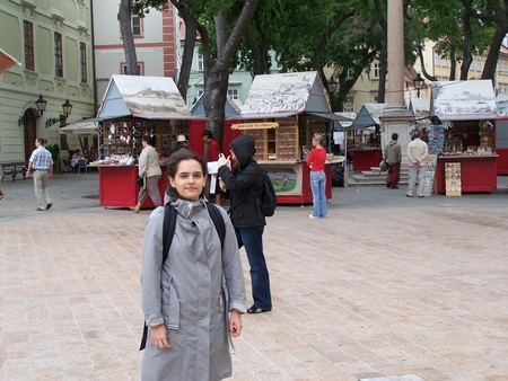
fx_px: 866
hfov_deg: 32.7
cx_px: 254
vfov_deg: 24.8
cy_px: 190
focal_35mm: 59
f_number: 3.1
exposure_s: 1/200
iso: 80
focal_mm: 9.8
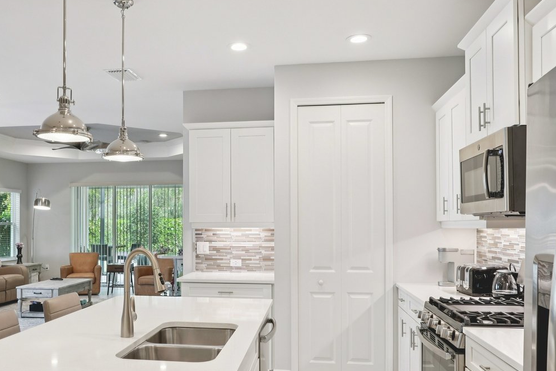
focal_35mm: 33
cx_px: 221
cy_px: 222
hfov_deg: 56.8
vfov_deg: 39.8
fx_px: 510
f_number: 8
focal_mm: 16
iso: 400
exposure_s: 1/25
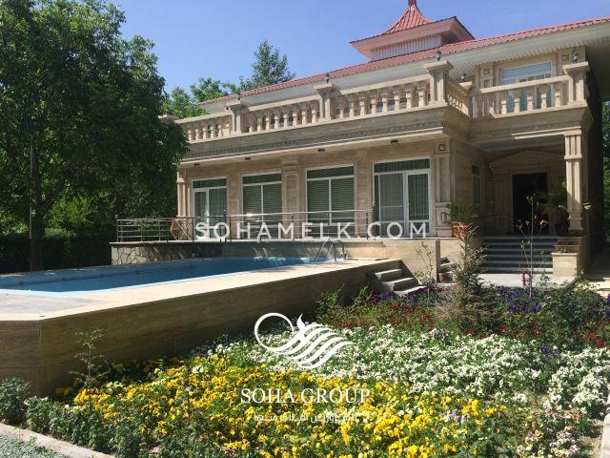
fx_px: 511
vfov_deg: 48.2
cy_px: 229
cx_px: 305
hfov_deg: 61.7
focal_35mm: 29
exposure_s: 1/2160
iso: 32
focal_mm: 4.15
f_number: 2.2
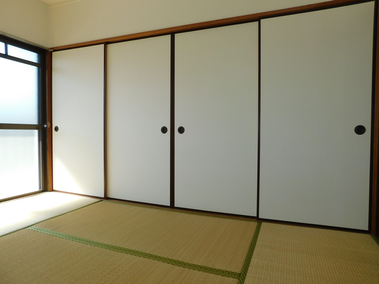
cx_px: 190
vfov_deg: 58.9
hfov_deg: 73.9
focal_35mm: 23
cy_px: 142
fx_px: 252
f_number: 3
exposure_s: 1/320
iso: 125
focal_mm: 4
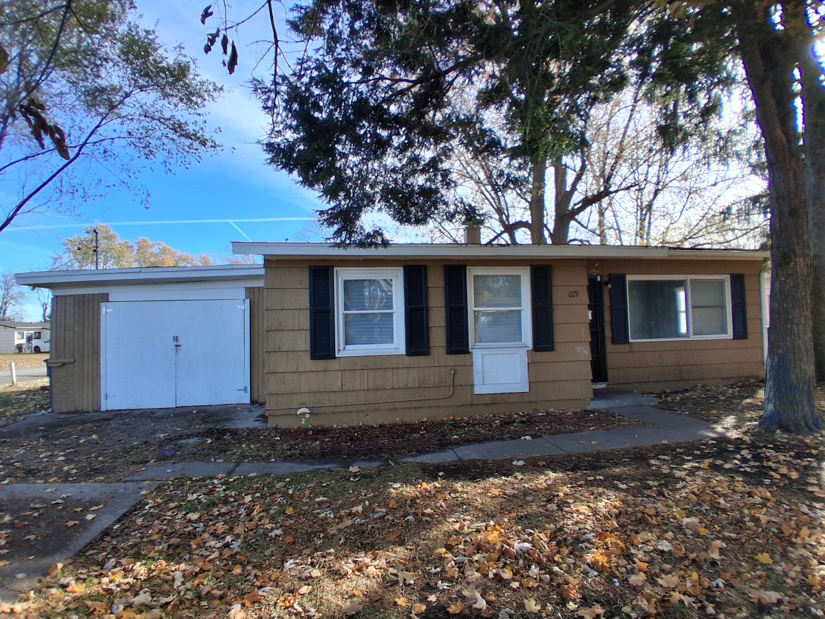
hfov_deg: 91.0
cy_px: 310
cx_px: 412
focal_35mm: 17
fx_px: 405
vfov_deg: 74.7
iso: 50
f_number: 2.2
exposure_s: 1/789
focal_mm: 1.4
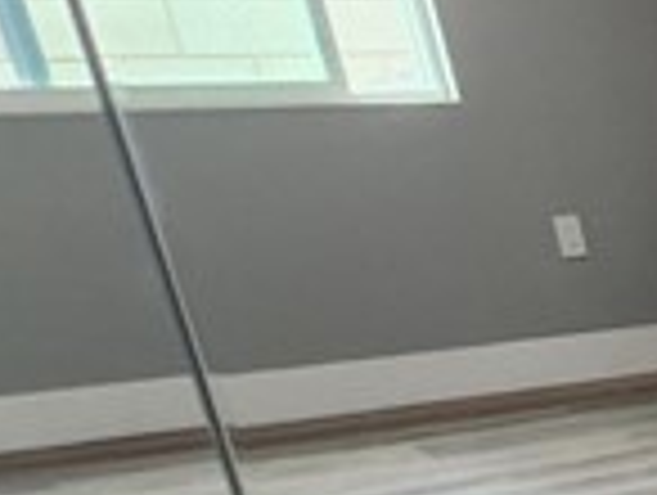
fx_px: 1730
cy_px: 774
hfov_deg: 11.9
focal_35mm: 91
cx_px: 1908
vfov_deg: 14.9
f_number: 2.2
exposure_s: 1/60
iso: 400
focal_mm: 2.2
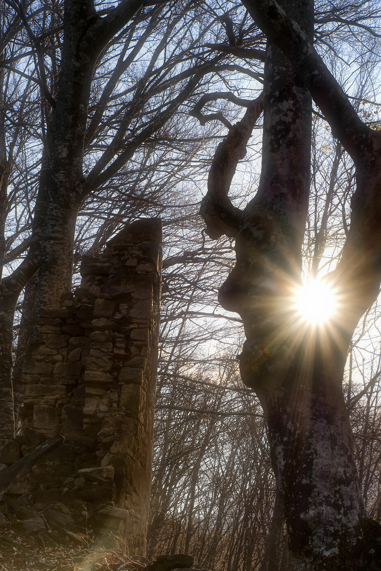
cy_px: 435
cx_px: 201
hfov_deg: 17.3
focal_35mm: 79
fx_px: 1253
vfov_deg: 25.3
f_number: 11
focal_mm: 46
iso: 200
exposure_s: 1/200
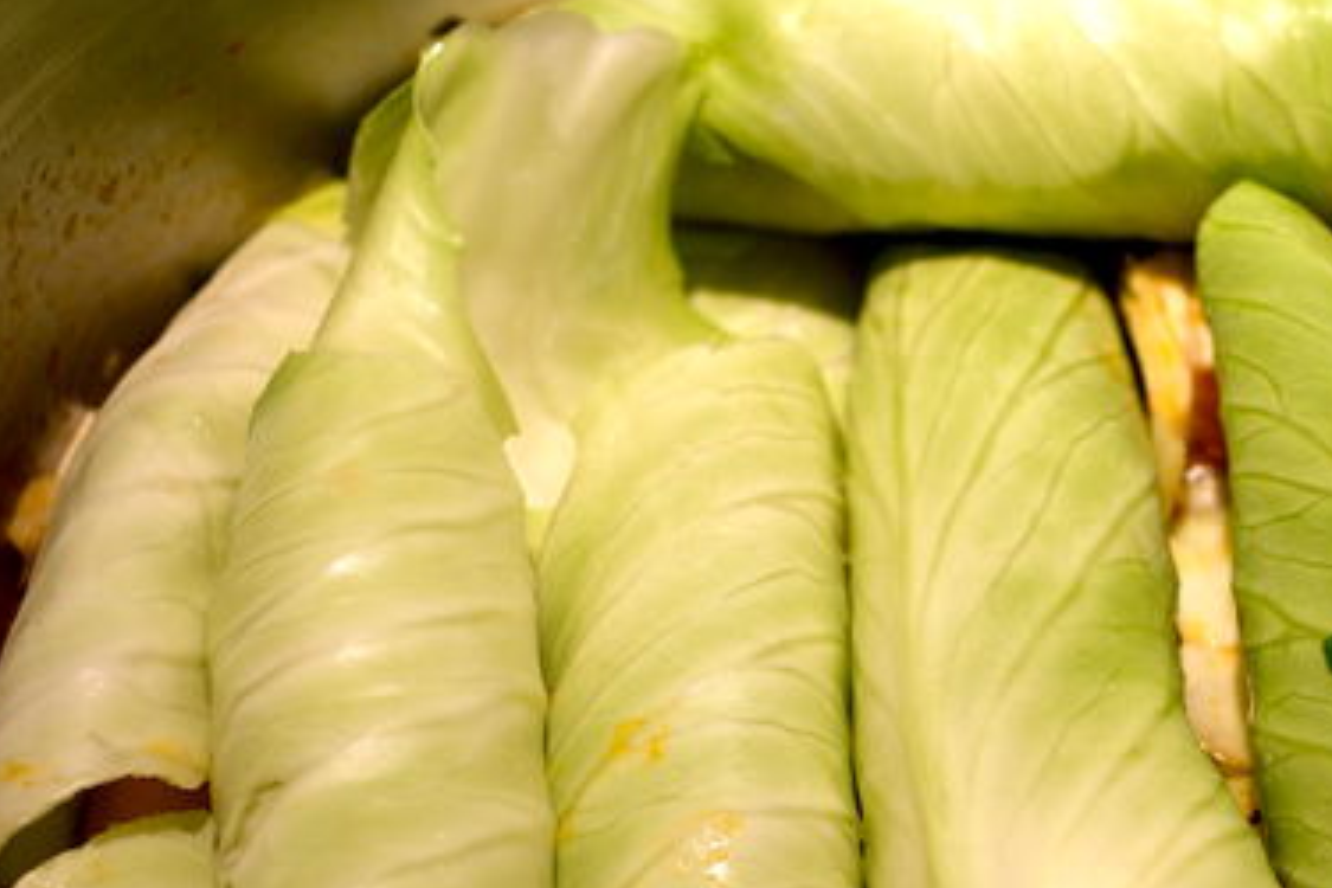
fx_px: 3330
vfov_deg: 15.0
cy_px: 789
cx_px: 1066
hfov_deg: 22.3
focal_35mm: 90
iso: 125
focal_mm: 30
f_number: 2.8
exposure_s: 1/70
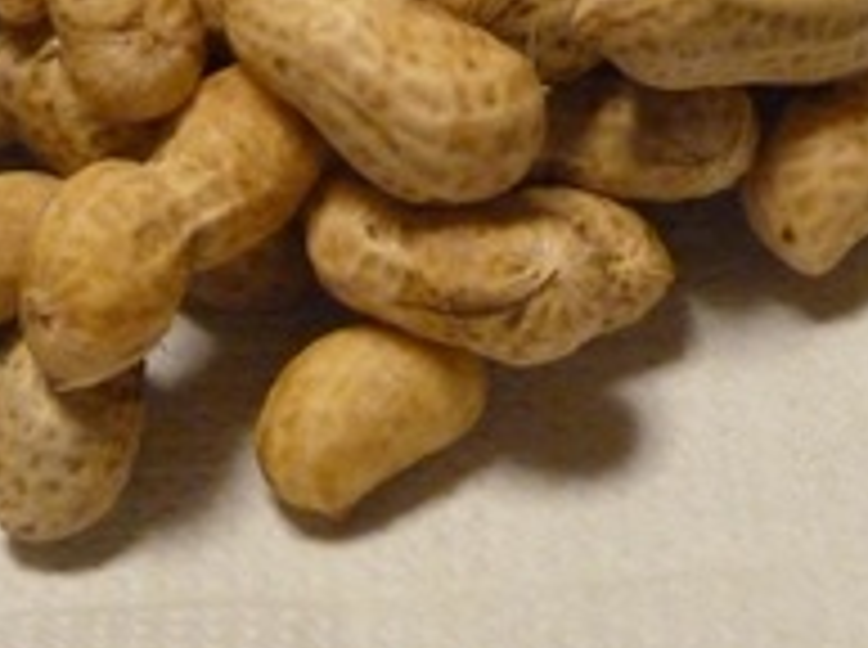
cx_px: 459
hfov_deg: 12.6
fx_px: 3929
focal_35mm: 157
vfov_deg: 9.4
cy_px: 14
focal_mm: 10.3
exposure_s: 1/60
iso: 800
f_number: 4
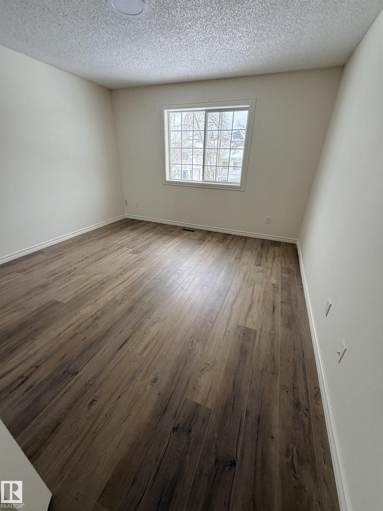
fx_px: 207
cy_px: 256
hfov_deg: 85.7
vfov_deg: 102.1
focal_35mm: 14
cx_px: 192
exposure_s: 1/99
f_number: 2.2
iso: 64
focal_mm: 2.22
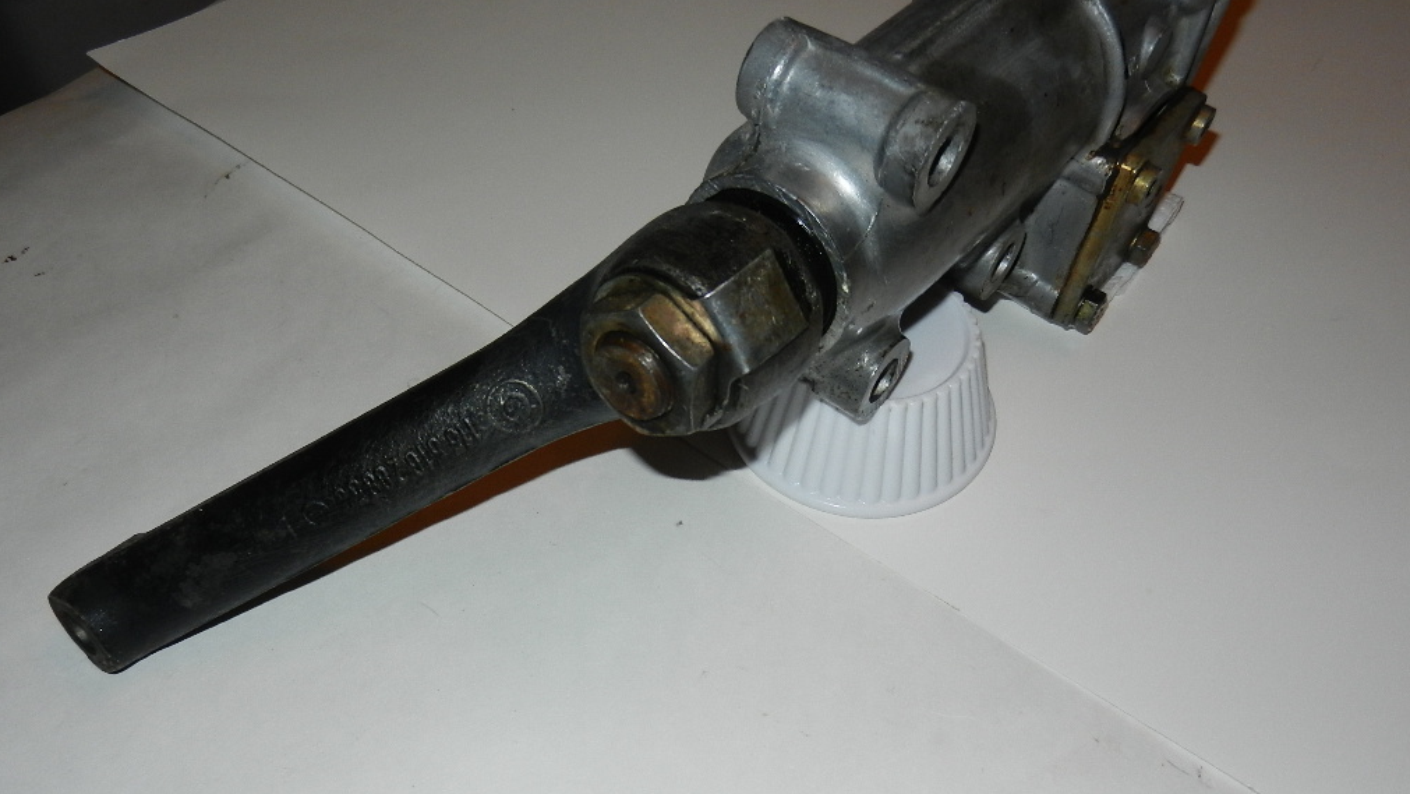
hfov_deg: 61.0
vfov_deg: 36.6
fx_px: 1197
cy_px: 441
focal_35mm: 32
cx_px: 699
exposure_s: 1/30
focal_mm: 5.1
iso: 200
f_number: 7.2
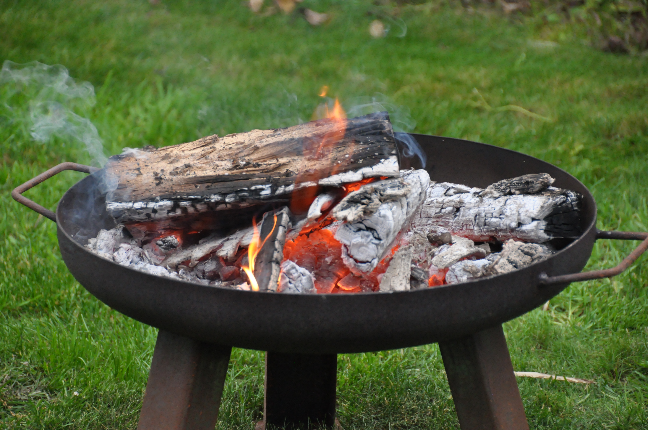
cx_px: 324
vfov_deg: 7.0
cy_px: 215
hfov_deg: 10.6
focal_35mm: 195
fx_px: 3506
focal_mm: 130
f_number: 5.6
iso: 1600
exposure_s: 1/200
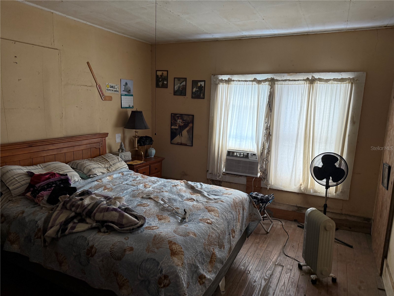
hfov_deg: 71.6
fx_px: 273
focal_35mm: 24
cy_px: 148
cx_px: 197
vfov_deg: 56.8
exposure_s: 1/69
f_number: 1.78
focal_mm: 6.76
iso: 200
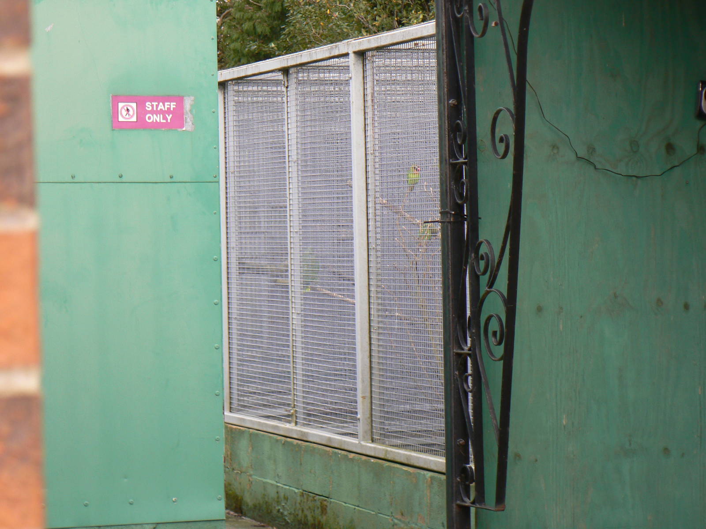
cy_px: 264
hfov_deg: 13.4
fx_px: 2998
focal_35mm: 147
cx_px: 353
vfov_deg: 10.1
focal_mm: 24.6
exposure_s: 1/50
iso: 80
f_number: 3.6
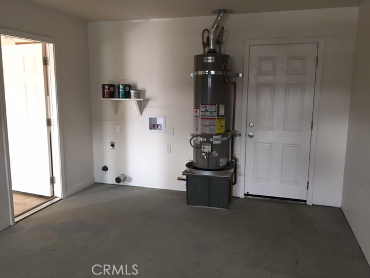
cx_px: 185
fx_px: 310
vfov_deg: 48.2
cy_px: 139
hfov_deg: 61.7
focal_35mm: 29
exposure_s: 1/15
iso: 50
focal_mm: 4.15
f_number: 2.2
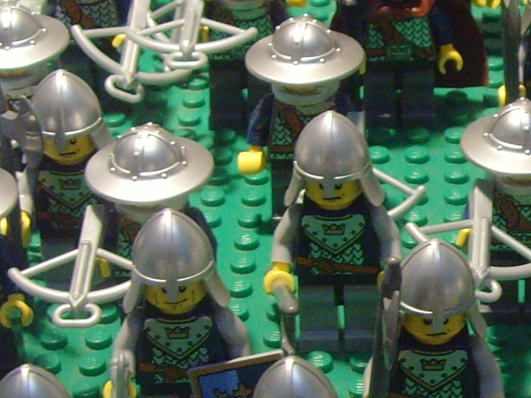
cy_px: 335
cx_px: 613
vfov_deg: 10.3
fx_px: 2193
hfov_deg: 13.5
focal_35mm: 143
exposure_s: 1/20
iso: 200
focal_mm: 6.6
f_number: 3.5
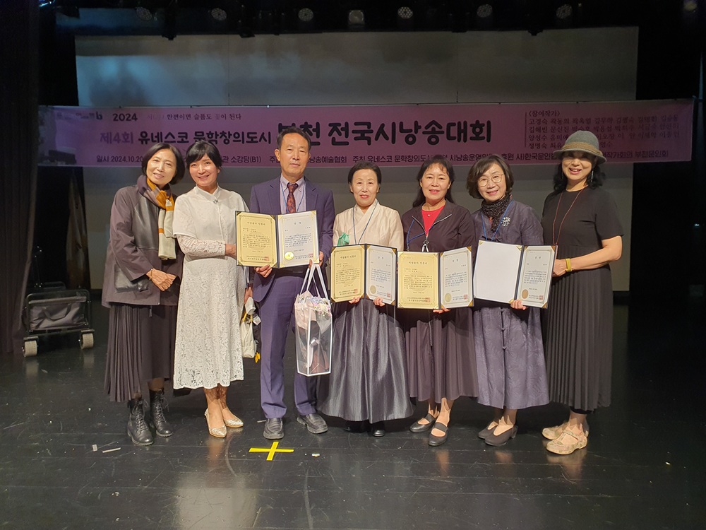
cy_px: 265
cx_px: 353
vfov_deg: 53.1
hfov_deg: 67.3
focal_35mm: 26
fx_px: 530
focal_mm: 4.3
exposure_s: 1/120
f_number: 2.4
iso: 160
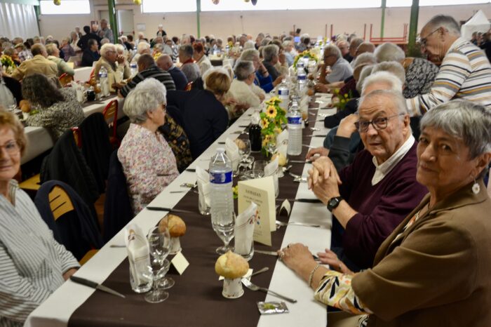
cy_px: 164
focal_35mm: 36
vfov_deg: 36.8
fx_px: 491
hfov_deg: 53.2
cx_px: 246
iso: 400
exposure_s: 1/20
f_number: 3.8
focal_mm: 24
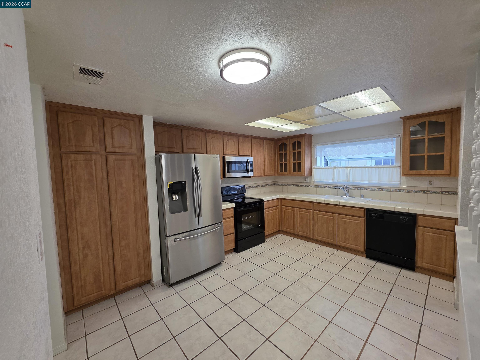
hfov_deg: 106.2
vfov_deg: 89.9
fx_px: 180
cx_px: 240
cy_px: 180
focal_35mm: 13
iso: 125
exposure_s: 1/120
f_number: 1.9
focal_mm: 2.2
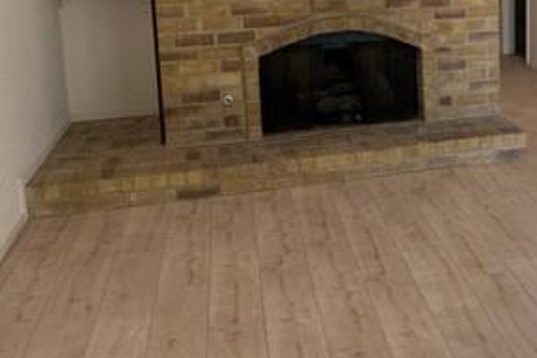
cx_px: 548
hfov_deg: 30.8
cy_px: 43
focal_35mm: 60
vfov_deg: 22.1
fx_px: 895
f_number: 1.5
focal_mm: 5.7
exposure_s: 1/121
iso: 40
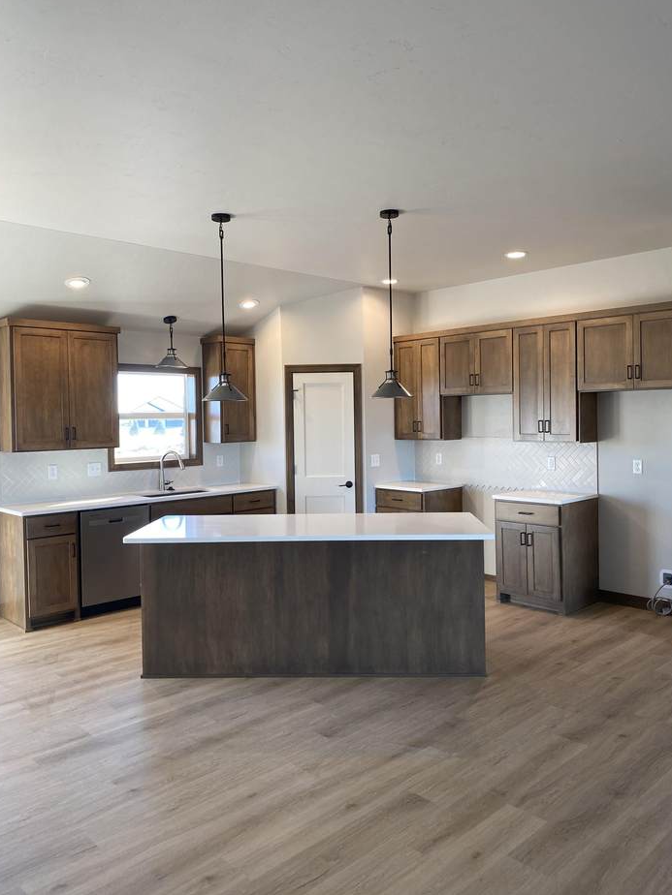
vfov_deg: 65.3
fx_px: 699
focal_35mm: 27
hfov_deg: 51.4
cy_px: 440
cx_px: 337
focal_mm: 4.25
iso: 100
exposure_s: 1/120
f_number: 1.8
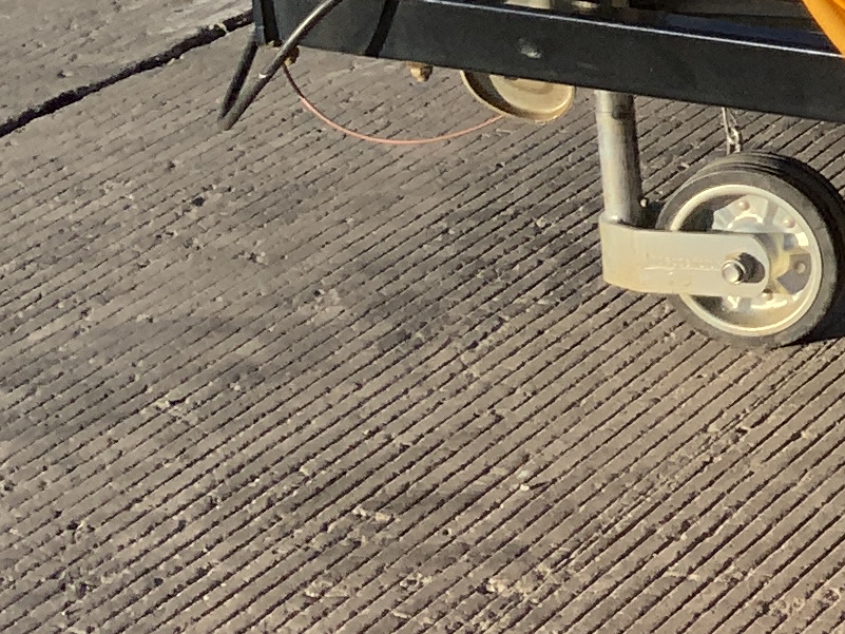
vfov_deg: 9.8
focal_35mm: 146
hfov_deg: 11.7
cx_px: 1862
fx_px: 3564
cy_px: -386
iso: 20
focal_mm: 3
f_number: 1.8
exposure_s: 1/1984
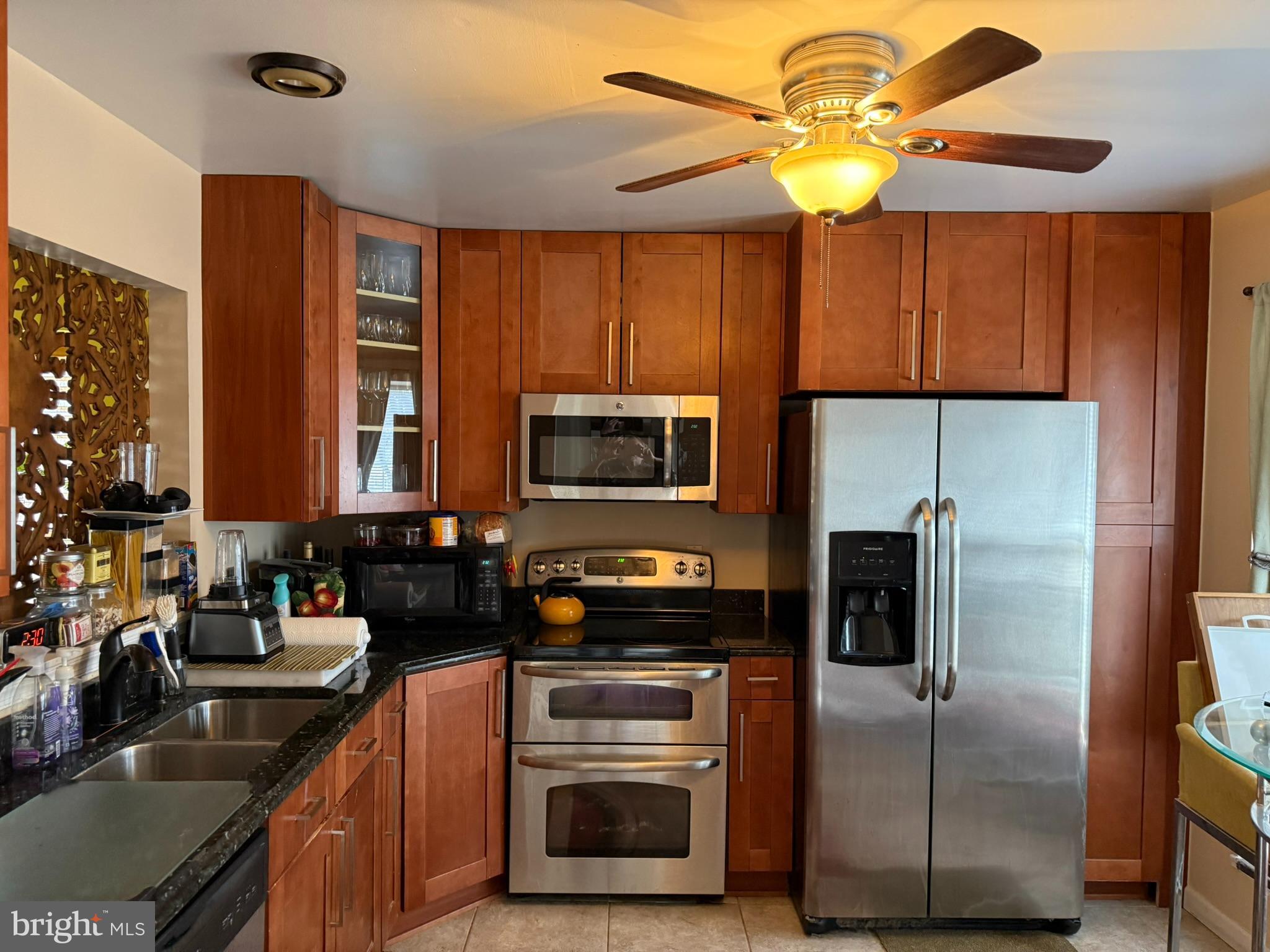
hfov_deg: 71.6
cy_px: 476
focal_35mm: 24
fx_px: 881
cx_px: 635
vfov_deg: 56.8
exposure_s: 1/60
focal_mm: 6.76
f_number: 1.78
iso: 400
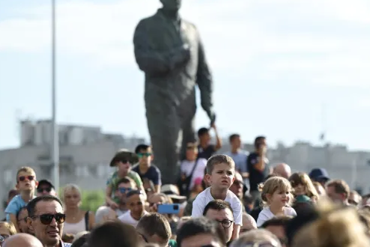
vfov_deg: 4.5
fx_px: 3167
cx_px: 261
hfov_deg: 6.7
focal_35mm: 308
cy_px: 144
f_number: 5.6
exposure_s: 1/1250
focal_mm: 200
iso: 320
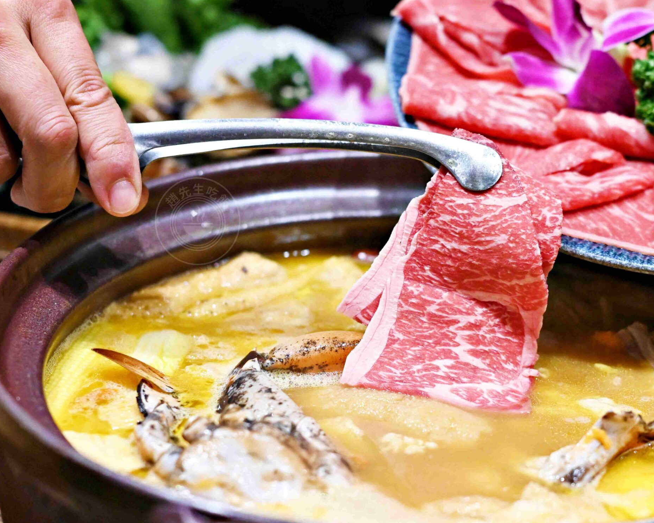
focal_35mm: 97
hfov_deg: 19.7
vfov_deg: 15.9
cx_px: 375
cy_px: 258
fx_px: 1877
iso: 2000
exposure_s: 1/200
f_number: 2.8
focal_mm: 50
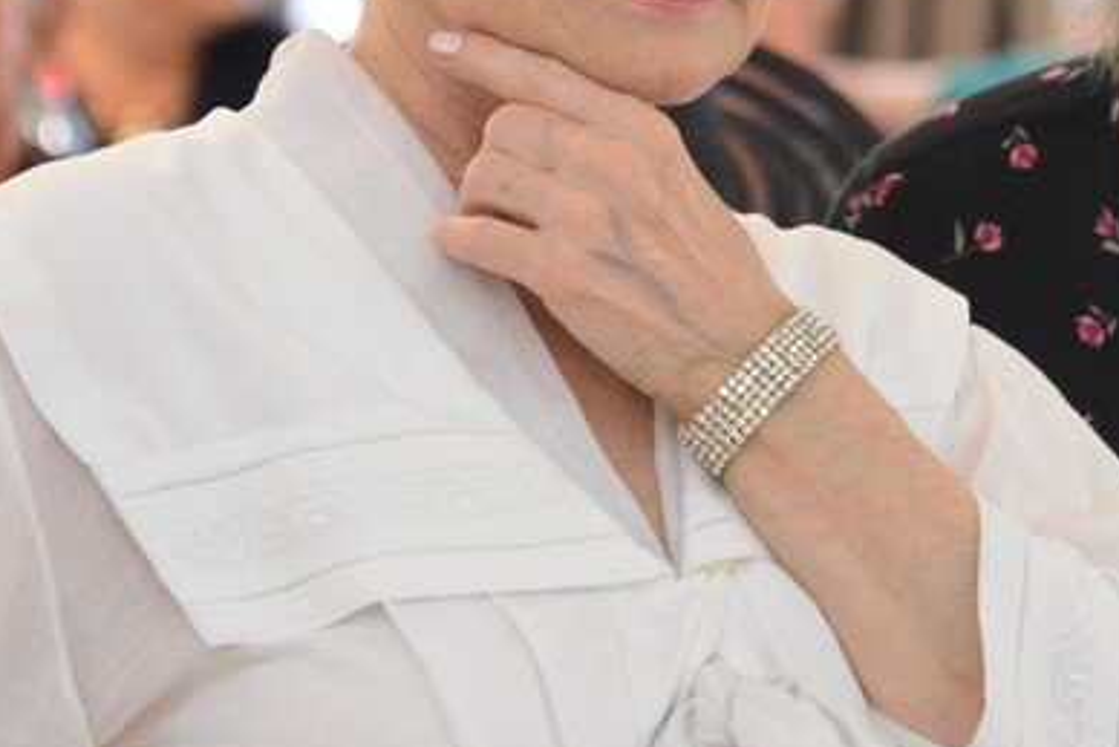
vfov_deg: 5.2
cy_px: 75
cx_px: 828
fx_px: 8209
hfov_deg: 7.8
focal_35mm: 264
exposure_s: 1/40
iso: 6400
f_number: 5.6
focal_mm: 122
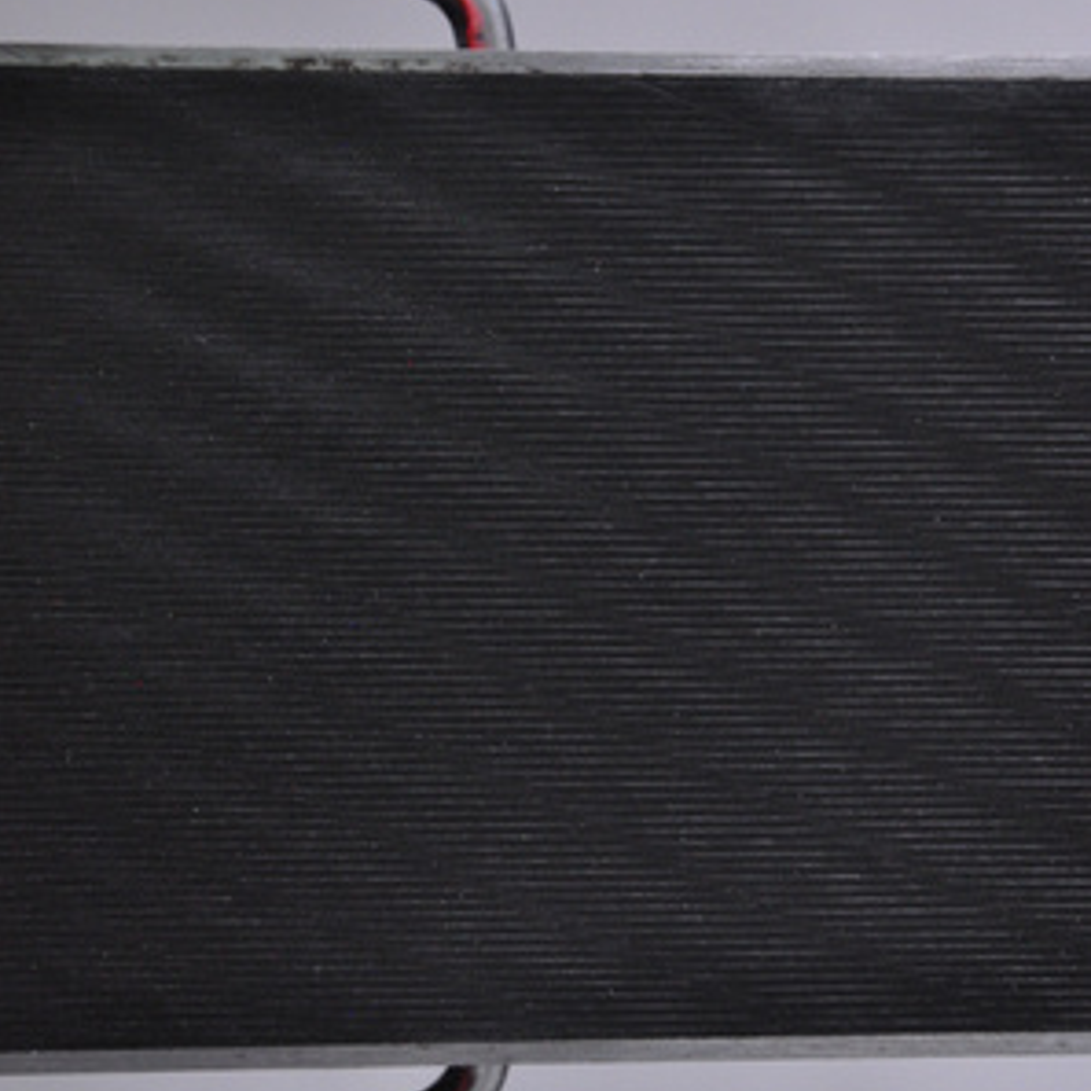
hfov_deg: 8.6
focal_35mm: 203
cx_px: 546
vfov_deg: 8.6
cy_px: 562
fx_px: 7226
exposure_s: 1/125
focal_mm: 105
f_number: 9.5
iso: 3200
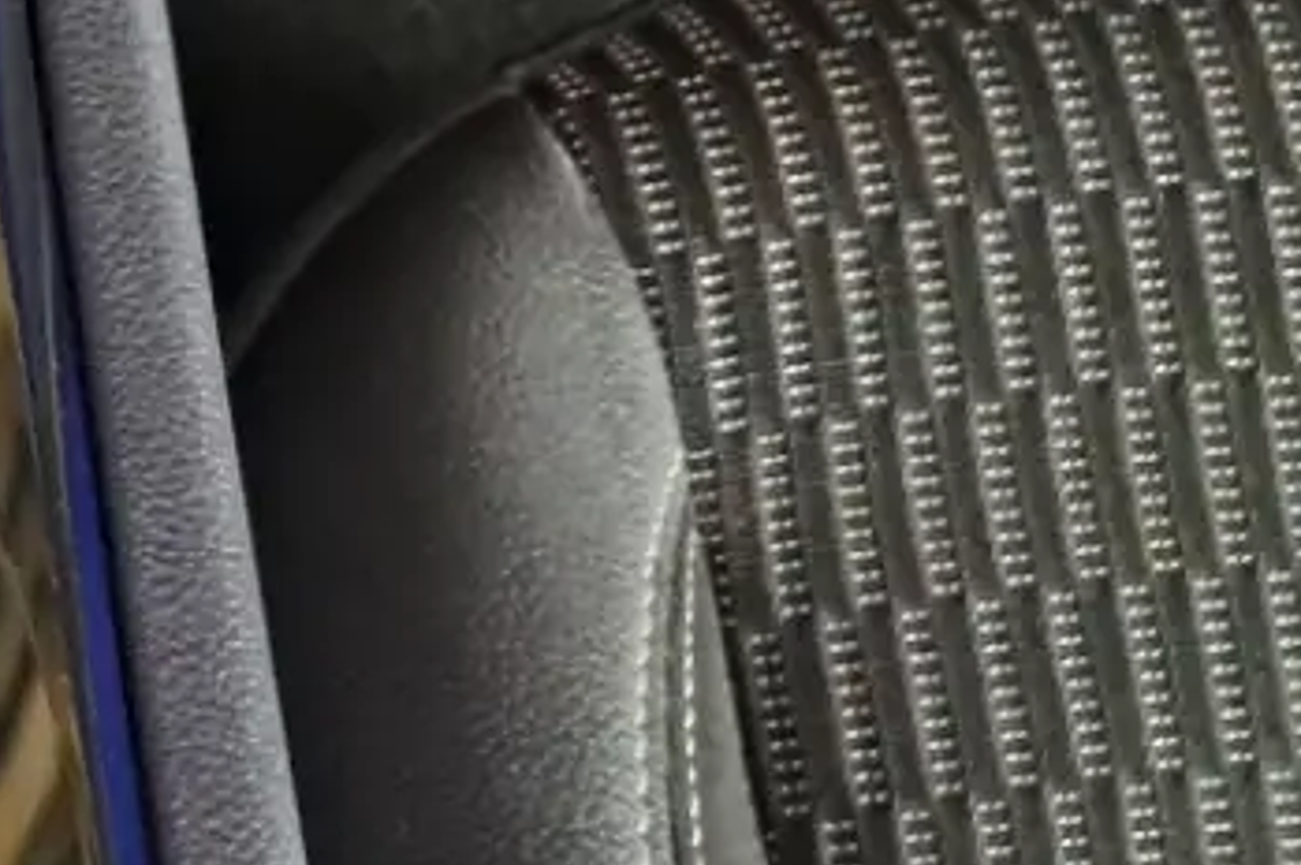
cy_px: -149
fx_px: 4188
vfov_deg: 11.6
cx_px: -1335
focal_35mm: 116
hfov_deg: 14.5
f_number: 1.8
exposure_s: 1/17
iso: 1600
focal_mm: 4
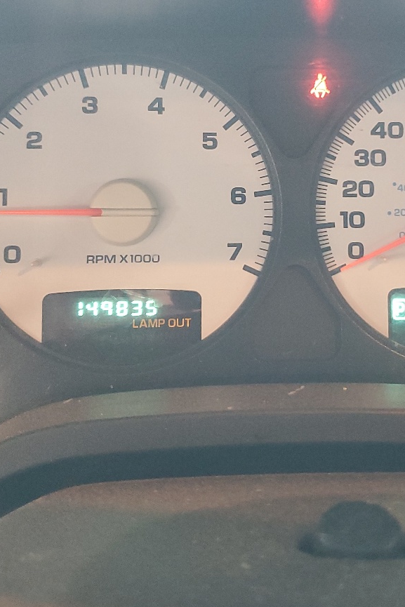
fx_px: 843
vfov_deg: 39.1
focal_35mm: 50
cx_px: 288
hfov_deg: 26.8
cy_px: 196
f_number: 1.5
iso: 292
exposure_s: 1/30
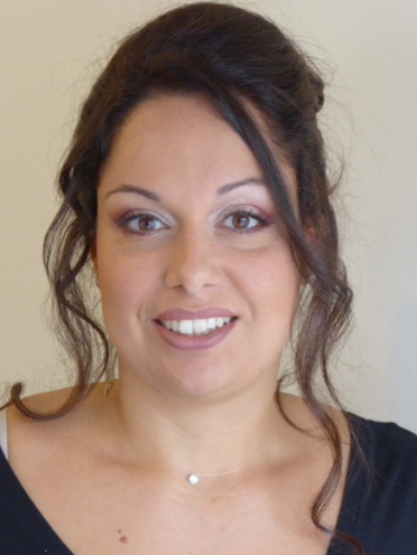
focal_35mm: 118
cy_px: 276
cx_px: 208
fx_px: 1895
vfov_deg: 16.7
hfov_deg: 12.6
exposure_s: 1/25
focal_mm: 19
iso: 400
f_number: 5.1
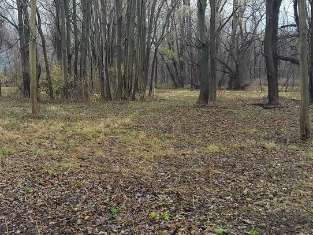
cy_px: 83
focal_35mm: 51
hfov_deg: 37.2
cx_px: 113
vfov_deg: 28.4
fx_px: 461
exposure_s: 1/154
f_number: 1.9
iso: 40
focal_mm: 2.91
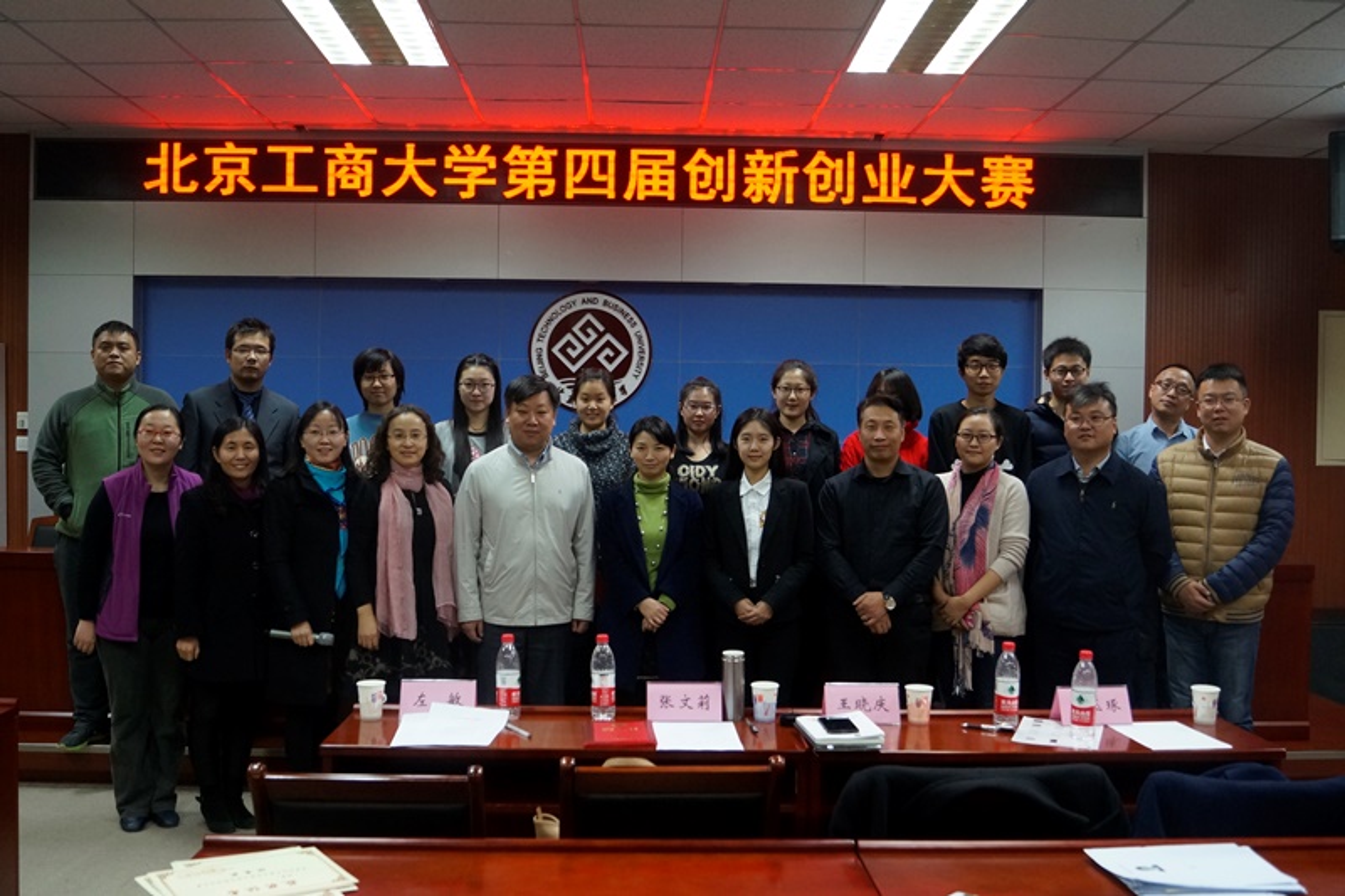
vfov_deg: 40.0
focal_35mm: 33
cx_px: 672
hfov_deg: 57.2
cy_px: 448
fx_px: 1233
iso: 1000
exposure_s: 1/60
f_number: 4
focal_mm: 22
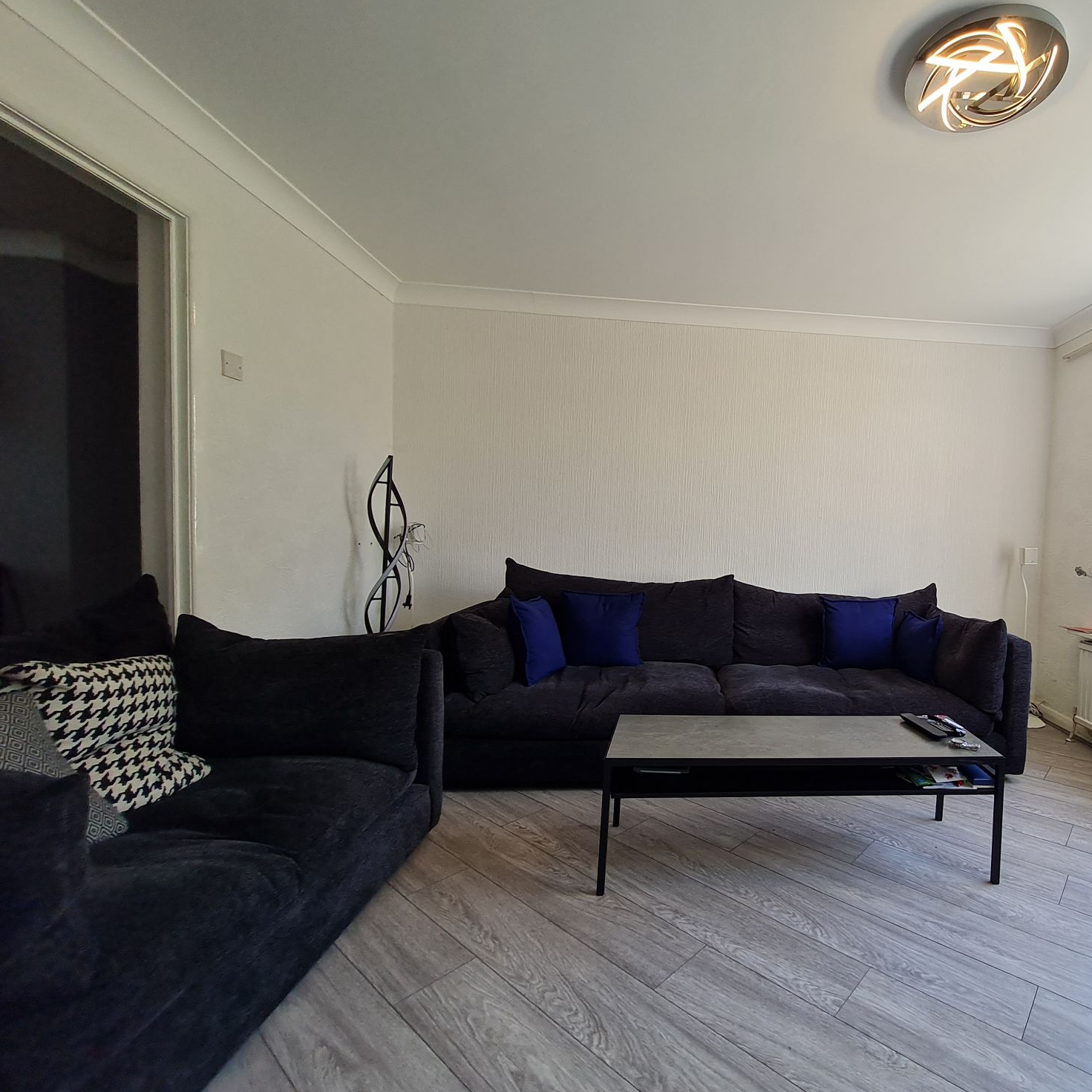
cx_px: 739
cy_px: 554
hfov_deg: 84.0
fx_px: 571
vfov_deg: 87.4
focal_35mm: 16
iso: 50
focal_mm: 1.74
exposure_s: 1/116
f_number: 2.2
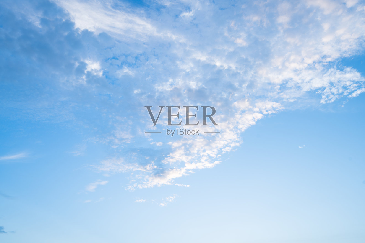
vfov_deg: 43.6
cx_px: 182
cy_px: 122
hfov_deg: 61.9
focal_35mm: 30
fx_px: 304
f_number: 8
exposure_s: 1/80
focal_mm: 30
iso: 100
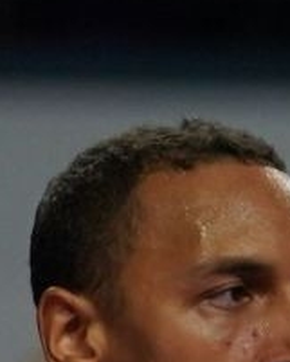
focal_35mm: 2314
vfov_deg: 0.8
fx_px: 24807
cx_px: 654
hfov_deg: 0.7
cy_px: 738
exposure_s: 1/1000
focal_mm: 184
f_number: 2.8
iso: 800
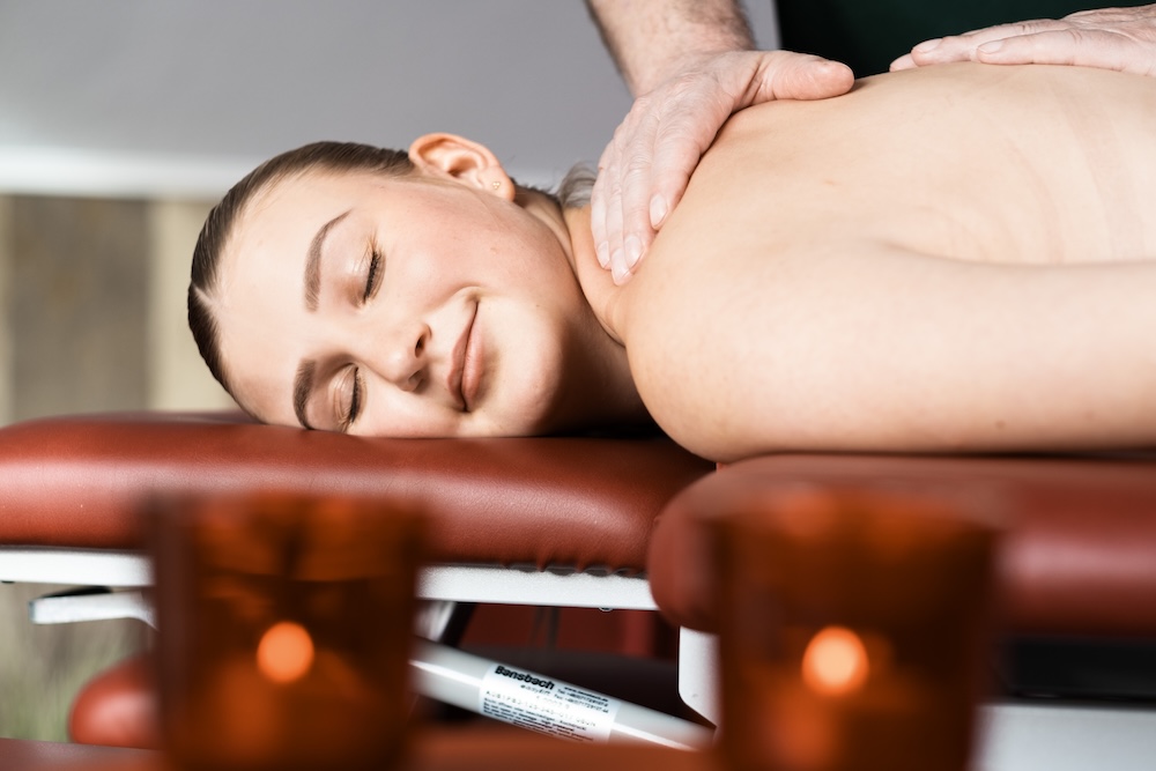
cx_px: 578
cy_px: 386
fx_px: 2698
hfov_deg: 24.2
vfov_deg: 16.3
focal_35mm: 84
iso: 250
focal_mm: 56
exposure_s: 1/320
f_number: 2.2
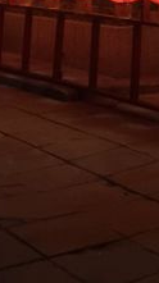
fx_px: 751
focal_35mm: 100
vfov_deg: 18.5
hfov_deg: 11.6
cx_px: 240
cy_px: -160
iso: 125
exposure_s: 1/10
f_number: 2.2
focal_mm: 4.15
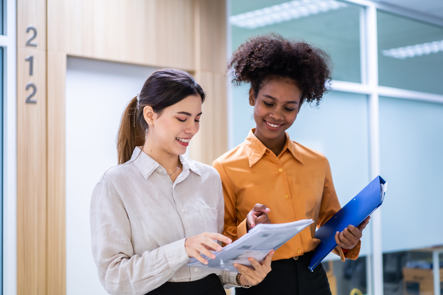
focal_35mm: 55
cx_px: 222
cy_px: 148
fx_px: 677
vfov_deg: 24.6
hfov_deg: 36.2
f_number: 1.8
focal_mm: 55
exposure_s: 1/320
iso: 500
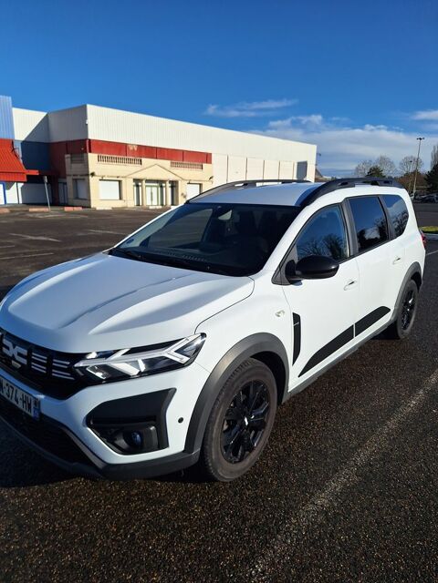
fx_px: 388
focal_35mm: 23
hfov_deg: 58.9
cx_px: 219
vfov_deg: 73.9
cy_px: 292
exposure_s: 1/4950
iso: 40
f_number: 1.8
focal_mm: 5.54
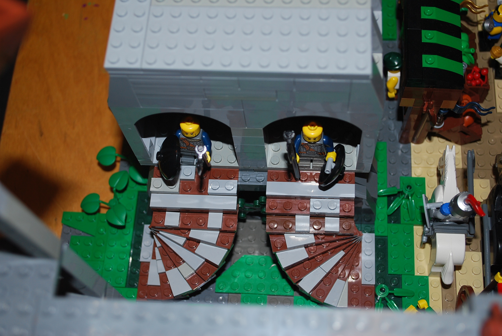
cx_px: 251
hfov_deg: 38.8
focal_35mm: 51
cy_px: 168
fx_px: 712
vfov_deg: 26.6
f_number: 5
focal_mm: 34
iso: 200
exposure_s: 1/60
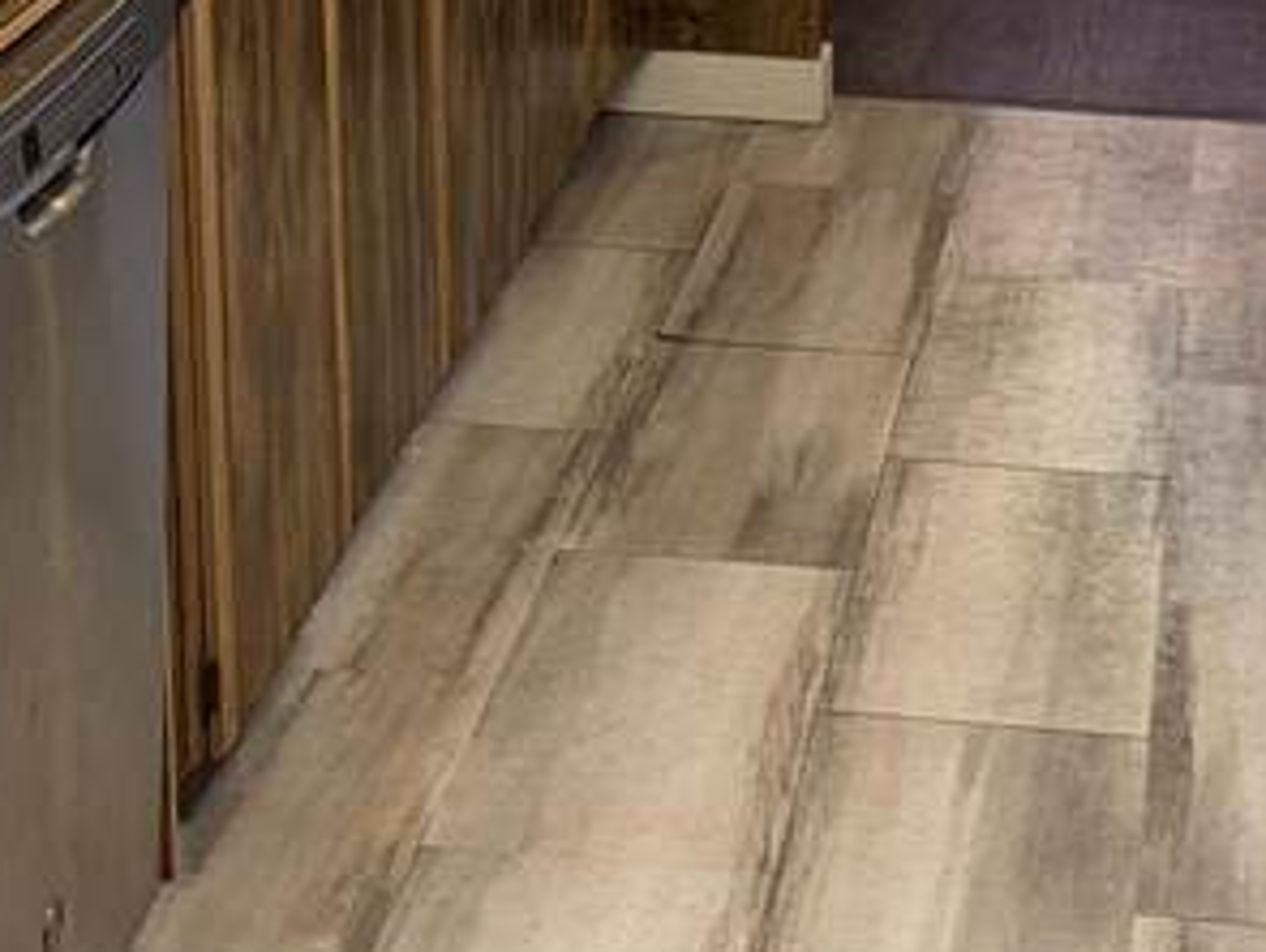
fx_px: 3808
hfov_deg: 18.8
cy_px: -497
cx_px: 833
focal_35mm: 104
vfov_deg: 13.4
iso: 64
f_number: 1.78
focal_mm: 6.76
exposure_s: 1/30
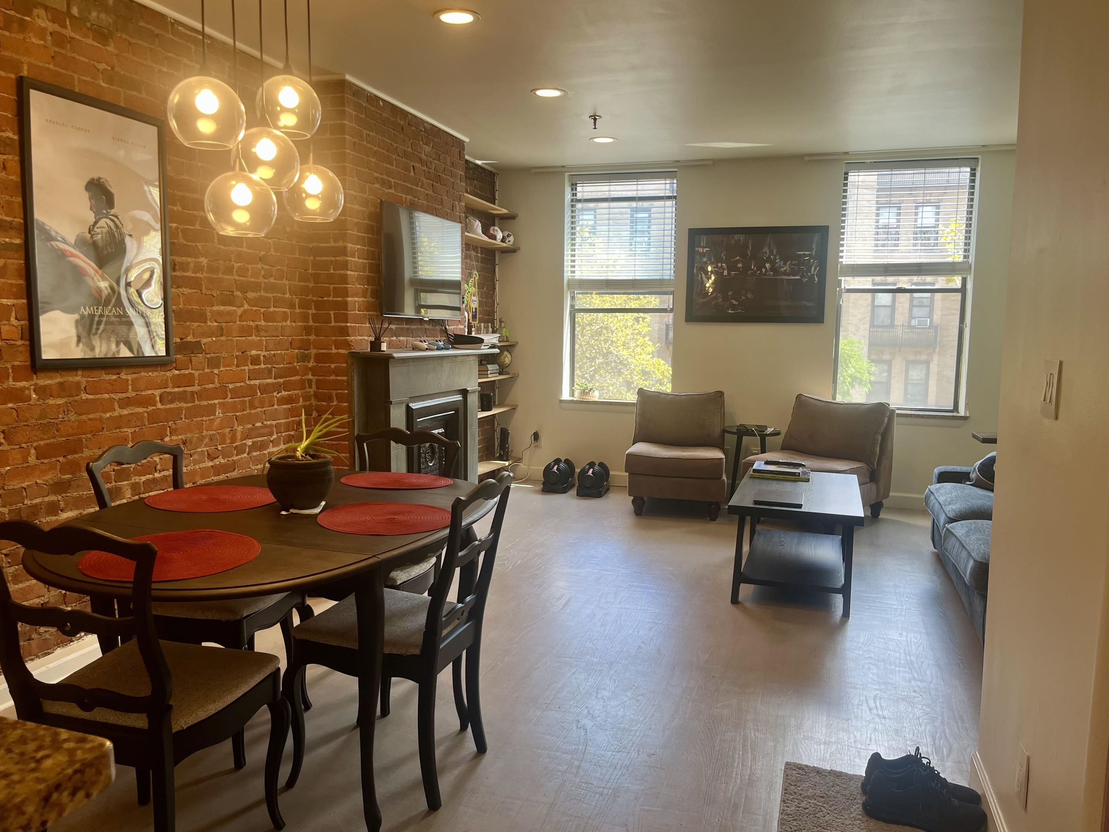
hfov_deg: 65.3
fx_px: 865
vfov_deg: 51.4
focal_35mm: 27
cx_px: 549
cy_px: 420
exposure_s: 1/120
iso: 64
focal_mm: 5.1
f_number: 1.6
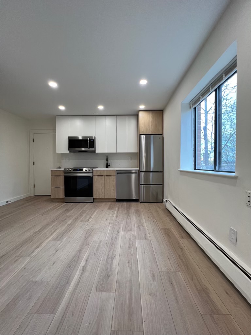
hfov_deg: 89.9
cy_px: 168
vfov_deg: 106.2
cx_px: 126
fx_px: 126
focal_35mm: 13
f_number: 1.8
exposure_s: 1/120
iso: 160
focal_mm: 1.57
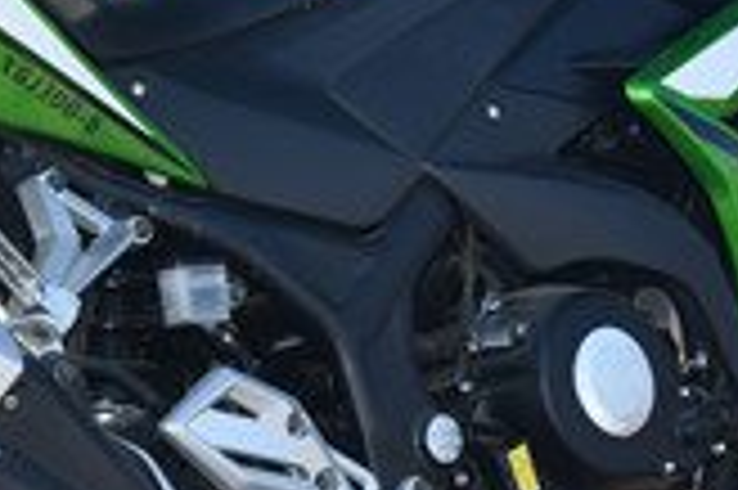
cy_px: 265
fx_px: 3400
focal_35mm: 166
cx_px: 238
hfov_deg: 12.4
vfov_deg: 8.3
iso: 100
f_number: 2.2
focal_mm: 26
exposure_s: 1/320
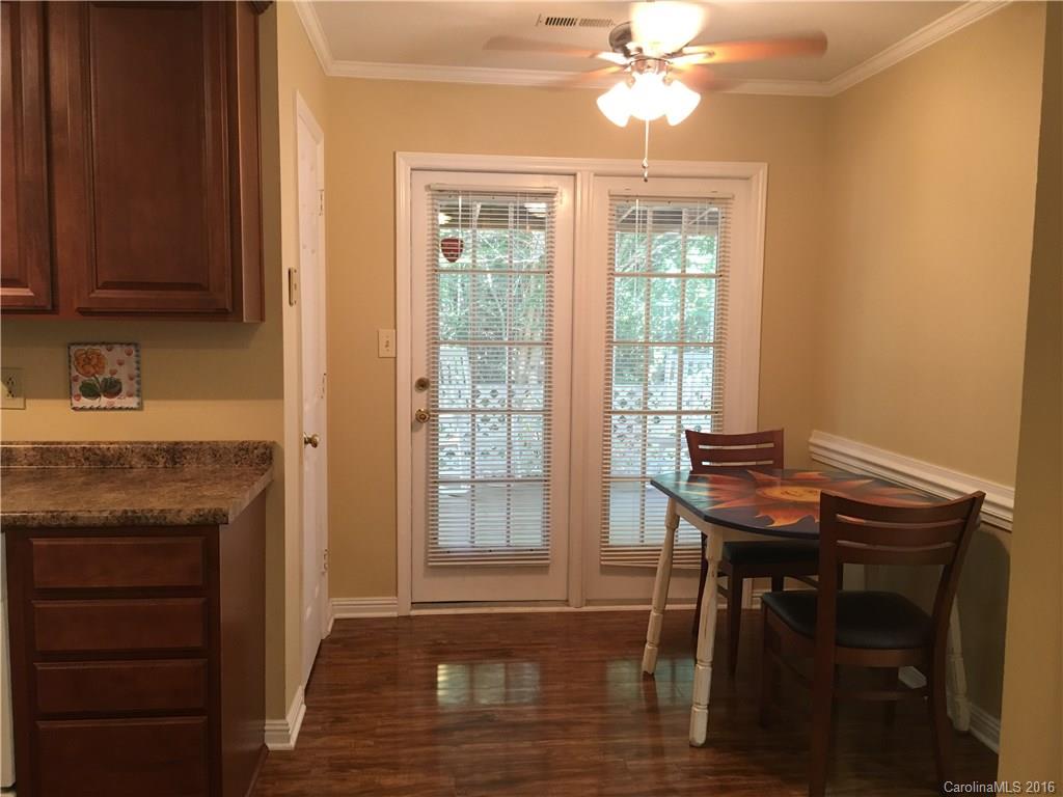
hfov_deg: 61.7
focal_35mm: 29
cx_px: 532
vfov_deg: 48.2
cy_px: 398
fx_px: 891
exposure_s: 1/30
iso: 100
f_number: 2.2
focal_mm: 4.15
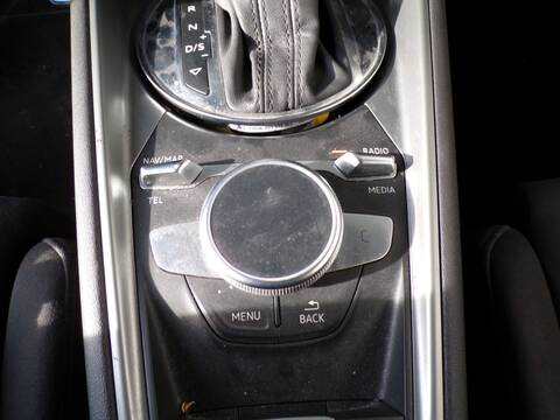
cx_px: 280
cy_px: 210
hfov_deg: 71.6
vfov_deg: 56.8
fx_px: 388
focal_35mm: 24
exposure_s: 1/75
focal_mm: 4.3
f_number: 4.4
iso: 100
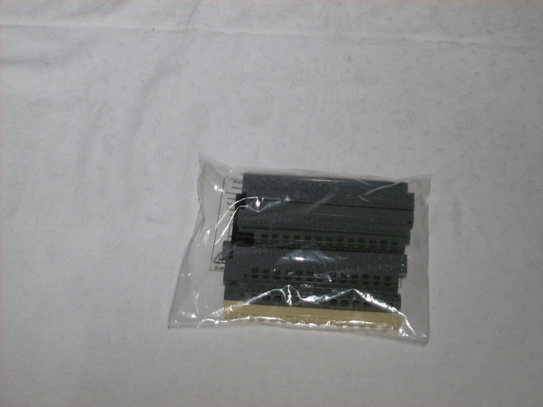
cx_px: 272
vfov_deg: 19.9
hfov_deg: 26.3
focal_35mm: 74
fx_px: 1161
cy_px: 204
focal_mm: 12.33
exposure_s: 1/7
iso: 50
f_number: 4
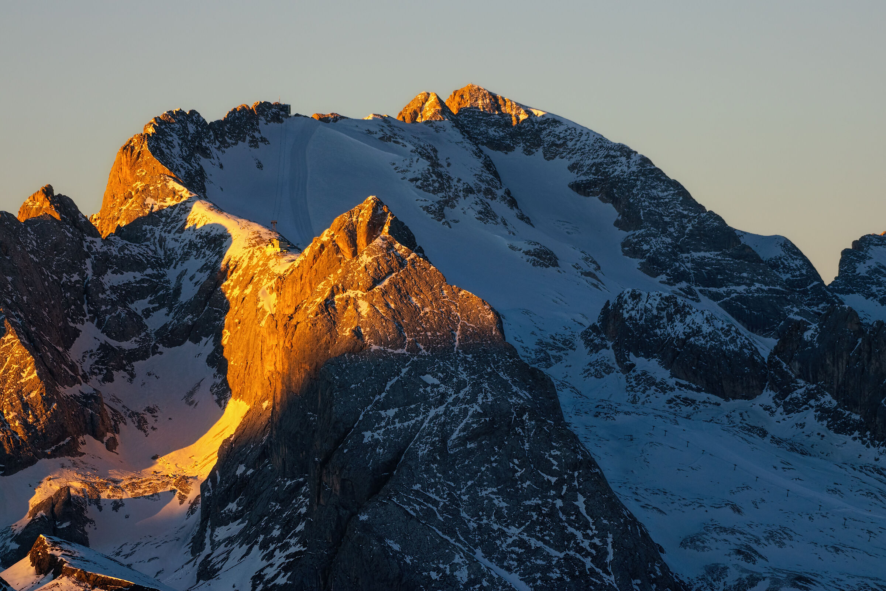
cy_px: 296
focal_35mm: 315
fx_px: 7752
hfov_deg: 6.5
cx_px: 443
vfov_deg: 4.4
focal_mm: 210
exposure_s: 1/400
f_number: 5.6
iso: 100
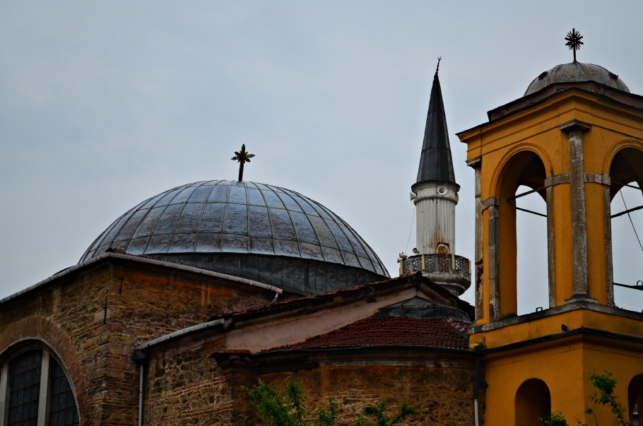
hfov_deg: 25.1
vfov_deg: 16.8
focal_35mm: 81
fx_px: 1444
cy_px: 225
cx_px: 348
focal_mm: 48
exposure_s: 1/800
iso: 320
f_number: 5.6
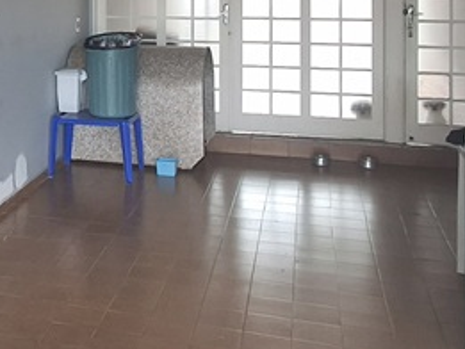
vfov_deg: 23.4
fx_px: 806
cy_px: -4
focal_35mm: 60
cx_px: 3
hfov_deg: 30.0
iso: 50
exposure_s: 1/40
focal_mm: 1.64
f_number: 2.2
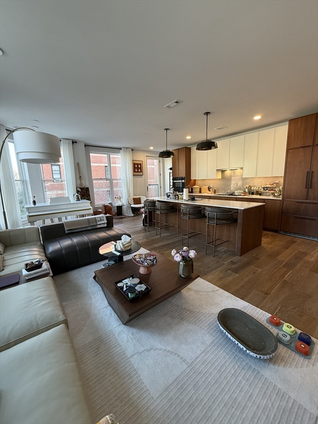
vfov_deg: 102.1
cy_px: 212
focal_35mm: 14
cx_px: 159
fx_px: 171
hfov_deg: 85.7
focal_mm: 2.22
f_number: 2.2
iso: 250
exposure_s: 1/99
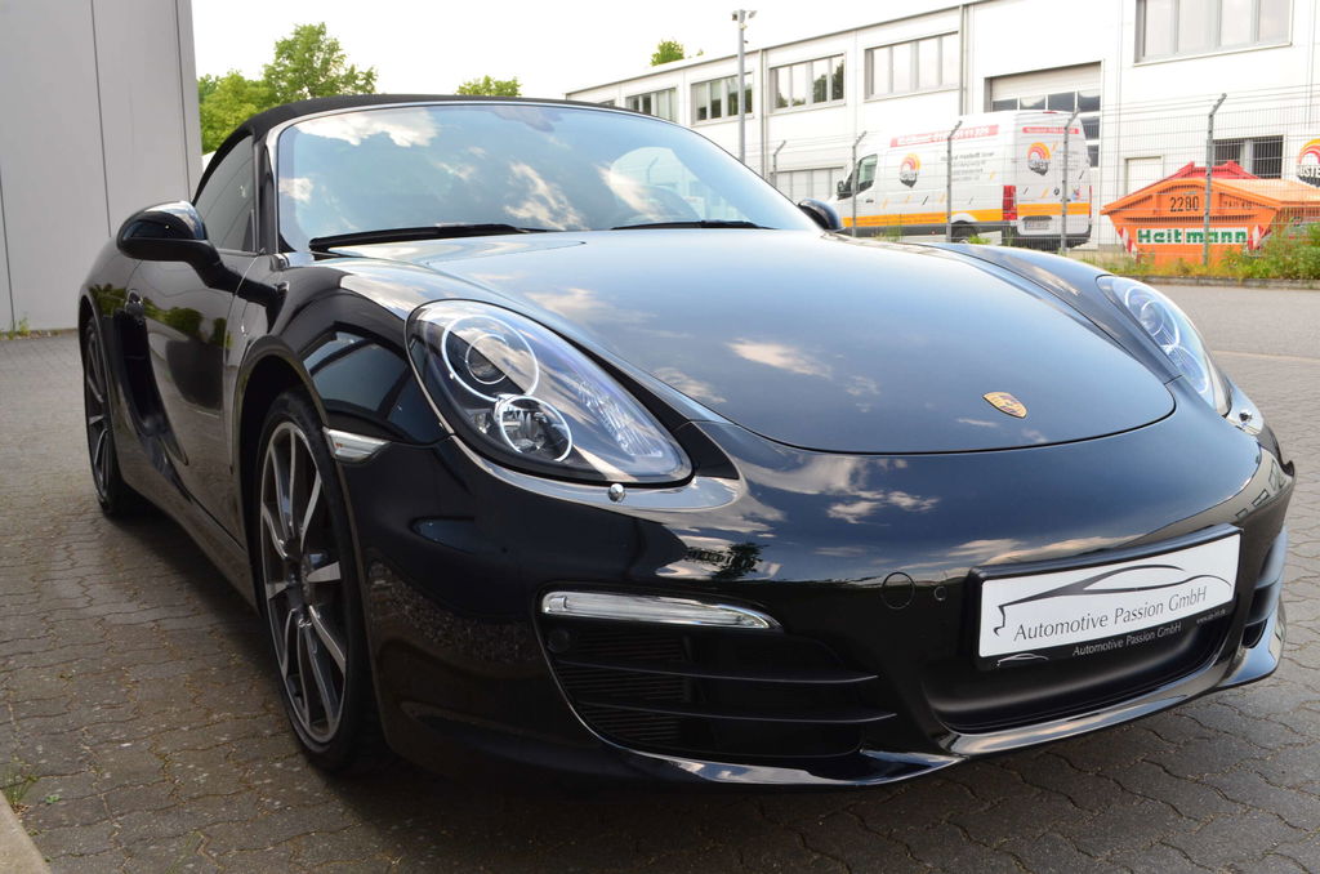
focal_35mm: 36
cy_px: 437
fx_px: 1317
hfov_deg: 53.2
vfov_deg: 36.7
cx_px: 660
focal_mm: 24
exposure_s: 1/60
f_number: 10
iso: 360
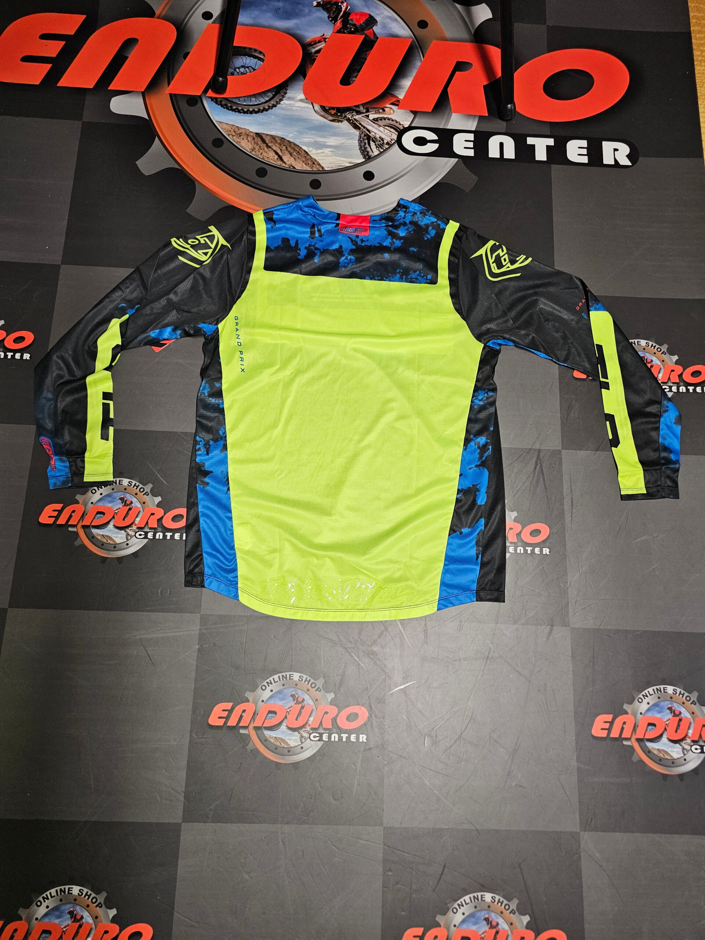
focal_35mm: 23
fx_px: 625
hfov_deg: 58.9
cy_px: 470
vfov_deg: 73.9
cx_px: 352
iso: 250
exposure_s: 1/100
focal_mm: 6.3
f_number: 1.7
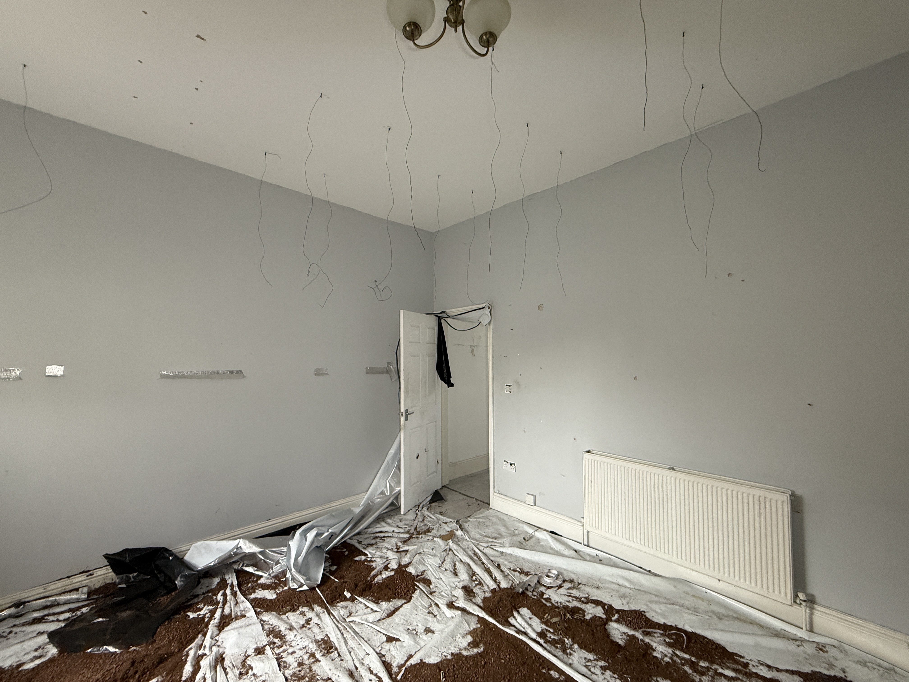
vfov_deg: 85.7
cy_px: 341
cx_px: 454
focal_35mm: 14
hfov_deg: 102.1
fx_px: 368
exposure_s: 1/81
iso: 400
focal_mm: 2.22
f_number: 2.2
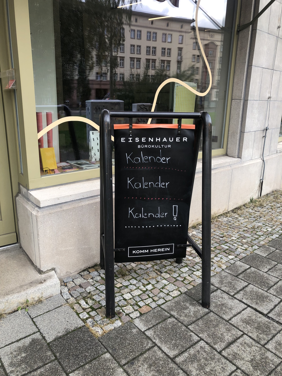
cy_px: 188
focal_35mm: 28
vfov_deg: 63.4
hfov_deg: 49.8
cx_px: 141
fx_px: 304
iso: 20
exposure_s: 1/317
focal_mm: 4
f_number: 1.8
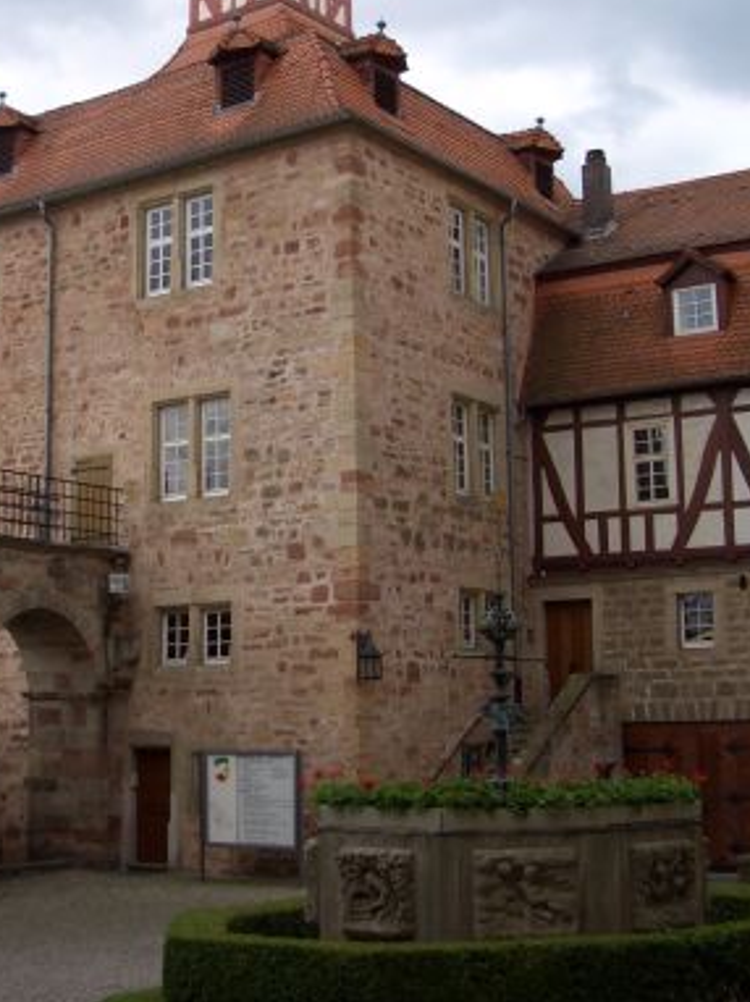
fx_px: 1591
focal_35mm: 55
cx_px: 257
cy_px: 451
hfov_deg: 26.4
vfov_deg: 34.9
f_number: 2.6
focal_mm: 5.8
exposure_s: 1/320
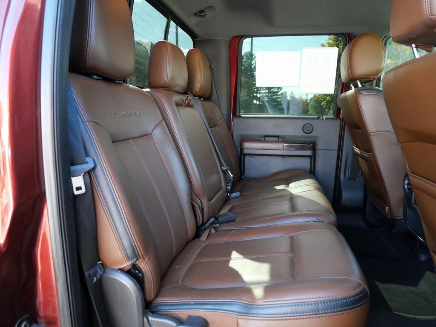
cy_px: 164
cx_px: 218
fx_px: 302
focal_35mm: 24
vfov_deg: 56.8
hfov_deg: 71.6
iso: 1250
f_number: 3.5
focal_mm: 12
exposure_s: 1/125
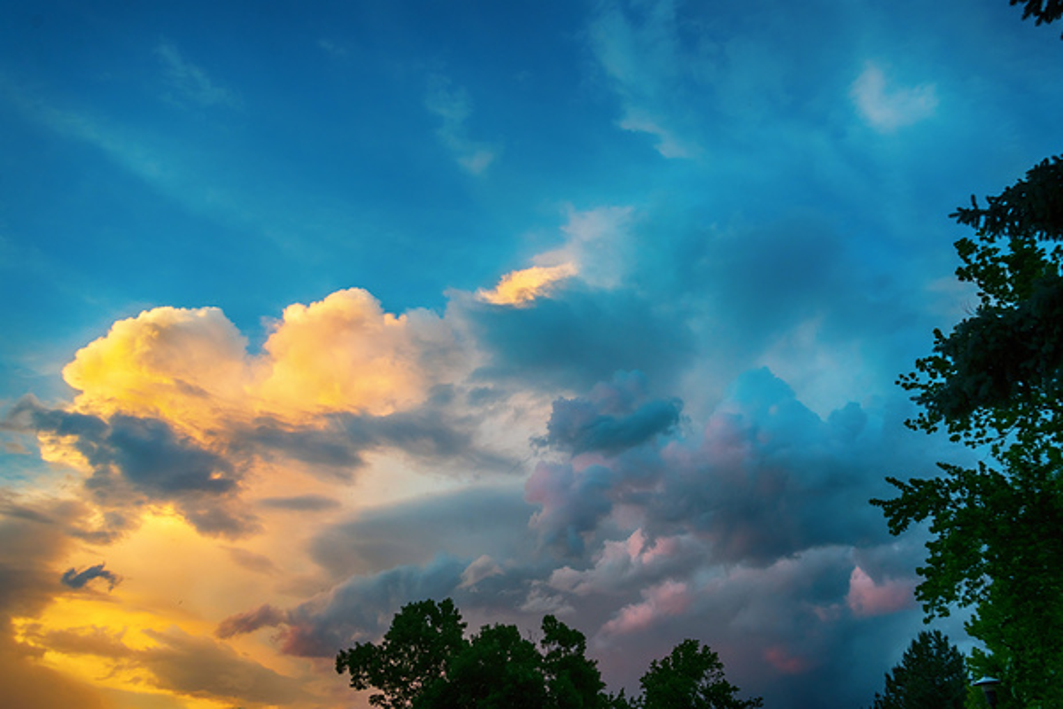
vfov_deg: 37.9
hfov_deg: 54.4
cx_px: 532
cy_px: 354
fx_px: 1033
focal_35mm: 35
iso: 640
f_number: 5.6
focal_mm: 35
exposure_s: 1/250
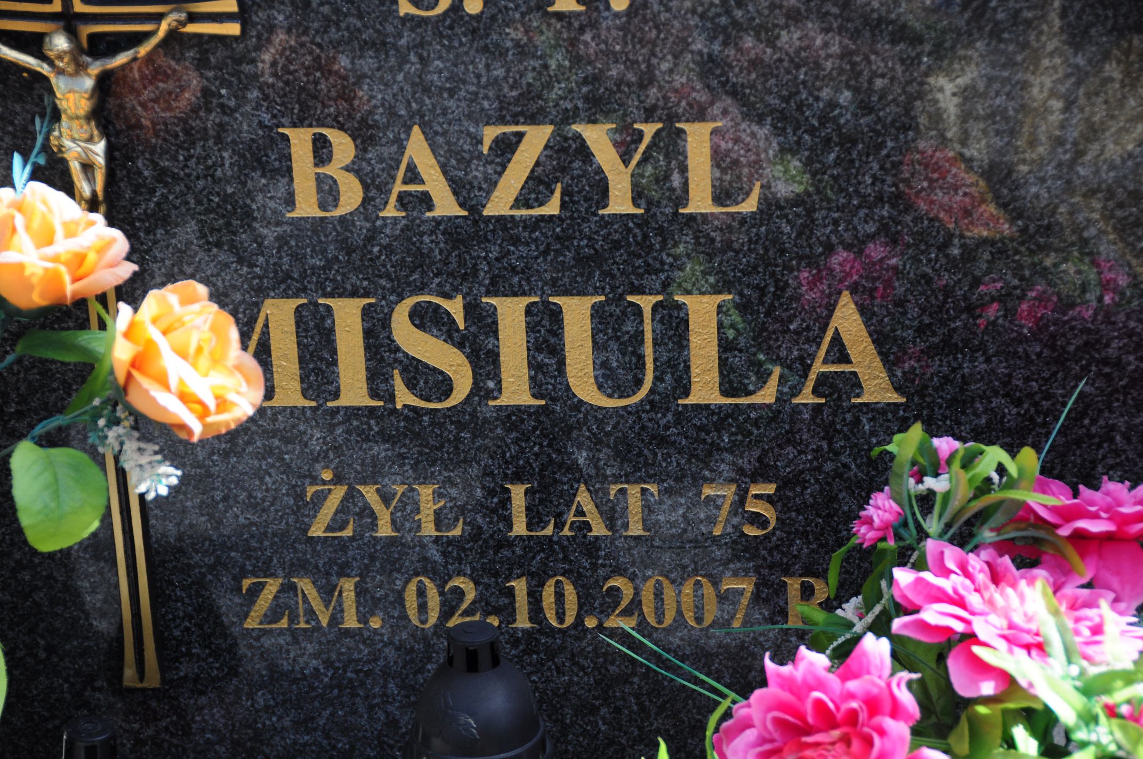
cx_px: 572
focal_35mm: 105
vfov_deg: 13.0
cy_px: 380
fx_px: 3330
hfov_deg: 19.5
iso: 250
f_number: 5
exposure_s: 1/500
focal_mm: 70
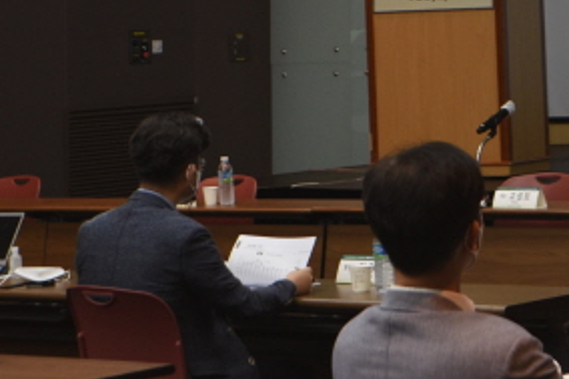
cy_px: -111
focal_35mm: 169
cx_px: 421
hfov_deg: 12.1
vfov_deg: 8.0
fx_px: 2669
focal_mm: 40
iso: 400
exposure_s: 1/50
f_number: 4
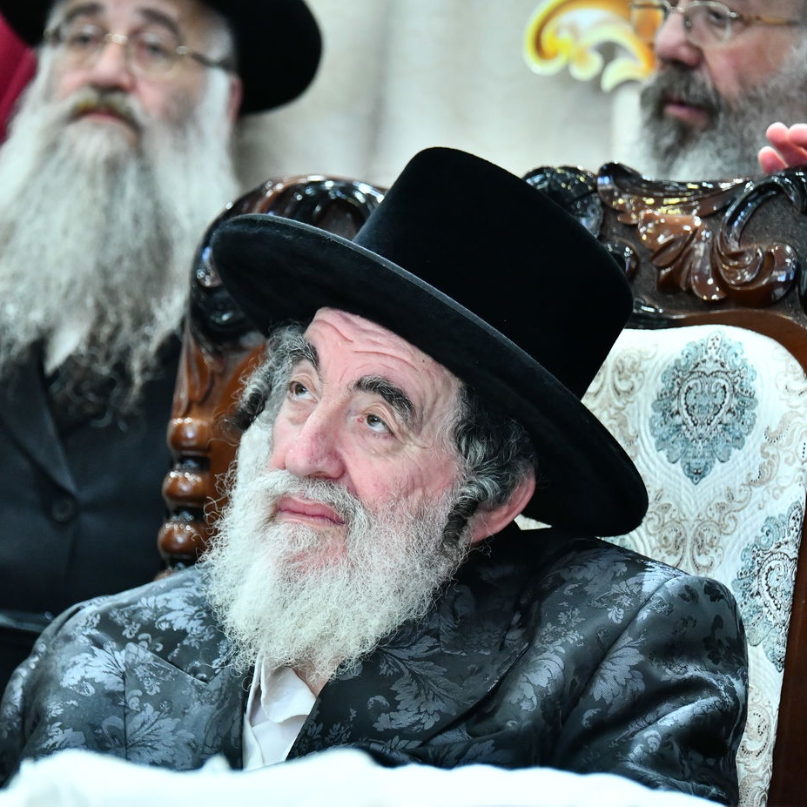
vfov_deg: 9.4
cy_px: 405
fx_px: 4906
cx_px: 398
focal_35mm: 186
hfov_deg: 9.4
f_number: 5.6
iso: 5000
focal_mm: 145
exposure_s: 1/125
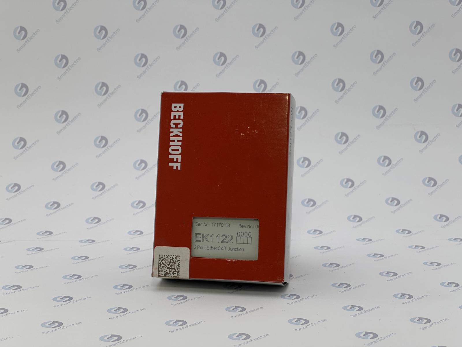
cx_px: 231
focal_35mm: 77
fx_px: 1028
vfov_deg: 19.1
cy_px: 174
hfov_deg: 25.3
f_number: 2.8
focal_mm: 9
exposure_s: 1/238
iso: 32
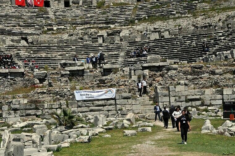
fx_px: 734
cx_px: 118
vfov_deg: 12.2
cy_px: 78
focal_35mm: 112
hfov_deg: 18.2
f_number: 16
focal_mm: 75
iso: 800
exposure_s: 1/800
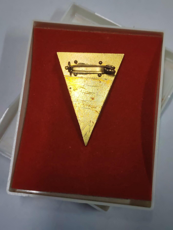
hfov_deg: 27.0
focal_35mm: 54
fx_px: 360
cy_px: 115
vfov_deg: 35.5
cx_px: 86
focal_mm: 5.52
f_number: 1.95
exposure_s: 1/100
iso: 320
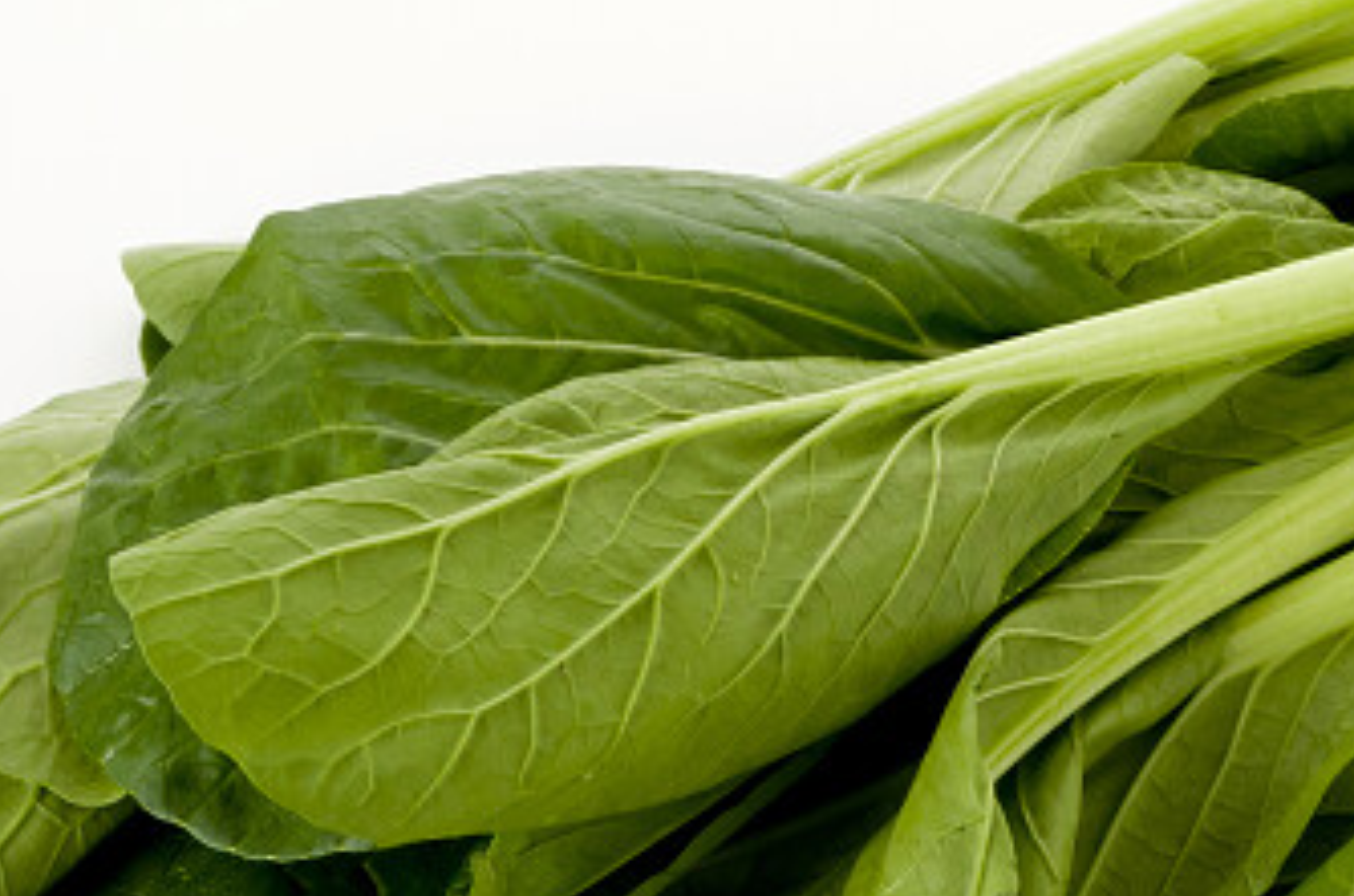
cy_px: 839
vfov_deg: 6.6
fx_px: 7767
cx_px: 1350
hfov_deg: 9.9
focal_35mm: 207
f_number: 11
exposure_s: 1/60
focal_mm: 36
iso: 100
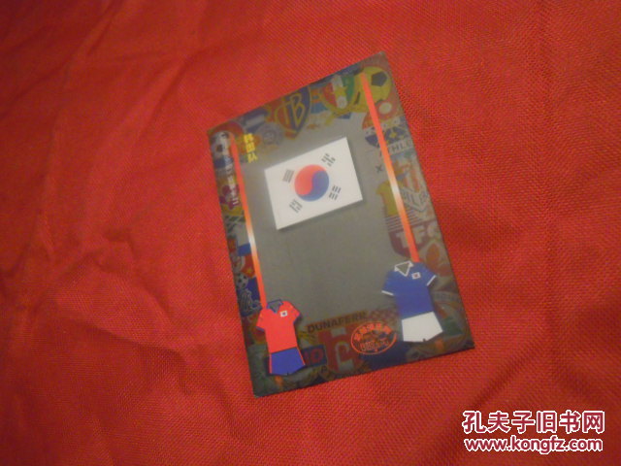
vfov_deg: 49.7
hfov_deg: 63.4
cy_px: 233
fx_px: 502
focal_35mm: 28
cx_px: 310
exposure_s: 1/80
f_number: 2.7
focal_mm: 5
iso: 800
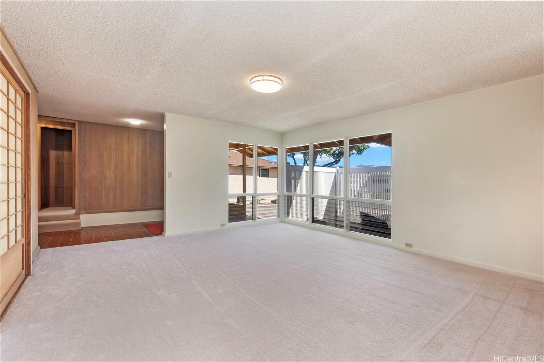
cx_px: 272
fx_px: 227
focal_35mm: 15
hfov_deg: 100.4
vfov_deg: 77.3
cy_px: 181
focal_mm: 10
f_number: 8
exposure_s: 1/1600
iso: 320
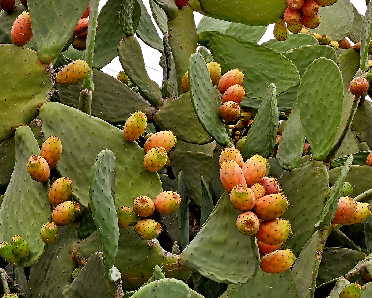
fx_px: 925
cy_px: 135
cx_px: -60
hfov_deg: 21.3
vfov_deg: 18.3
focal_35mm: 84
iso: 200
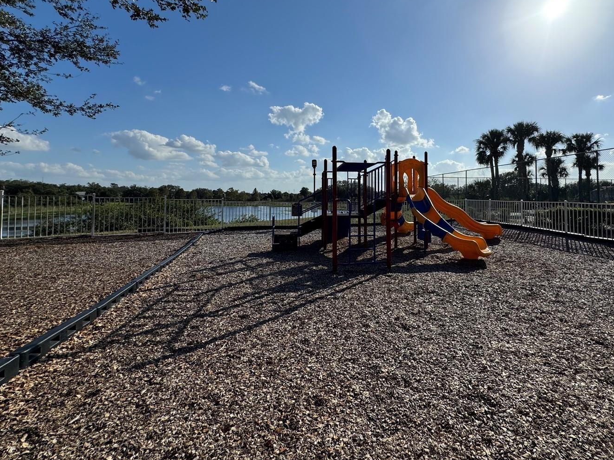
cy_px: 192
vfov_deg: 74.2
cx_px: 364
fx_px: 301
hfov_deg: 90.0
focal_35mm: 17
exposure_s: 1/3717
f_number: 2.2
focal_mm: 2.22
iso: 40
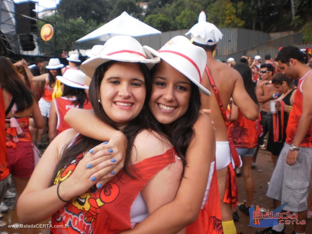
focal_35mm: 36
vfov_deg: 39.7
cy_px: 117
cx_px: 156
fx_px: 324
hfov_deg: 51.4
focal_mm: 6.3
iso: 100
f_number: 3.1
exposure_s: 1/160
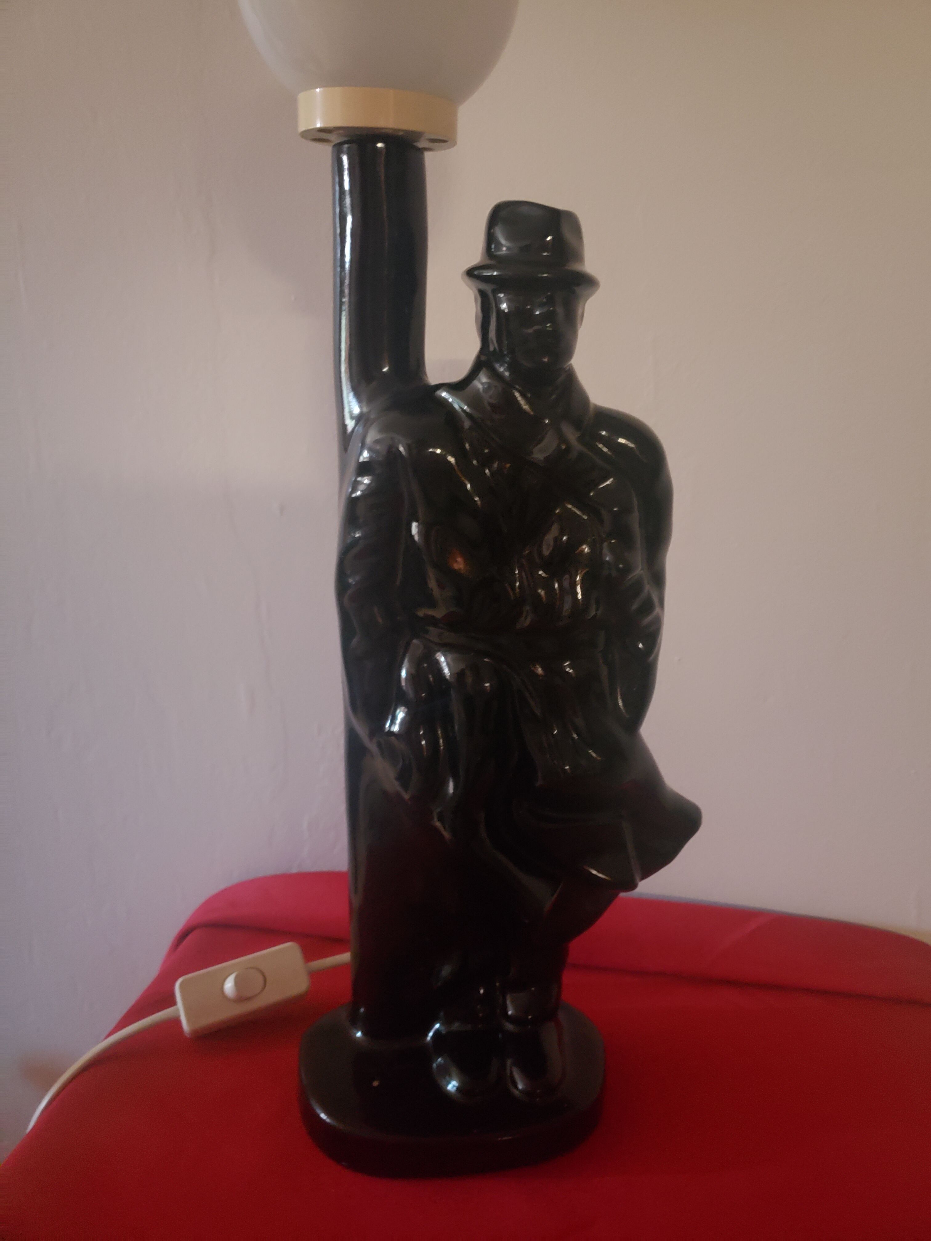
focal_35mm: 26
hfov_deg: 53.1
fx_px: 932
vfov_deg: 67.3
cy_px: 620
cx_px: 466
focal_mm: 4.3
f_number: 1.5
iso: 1250
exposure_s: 1/10
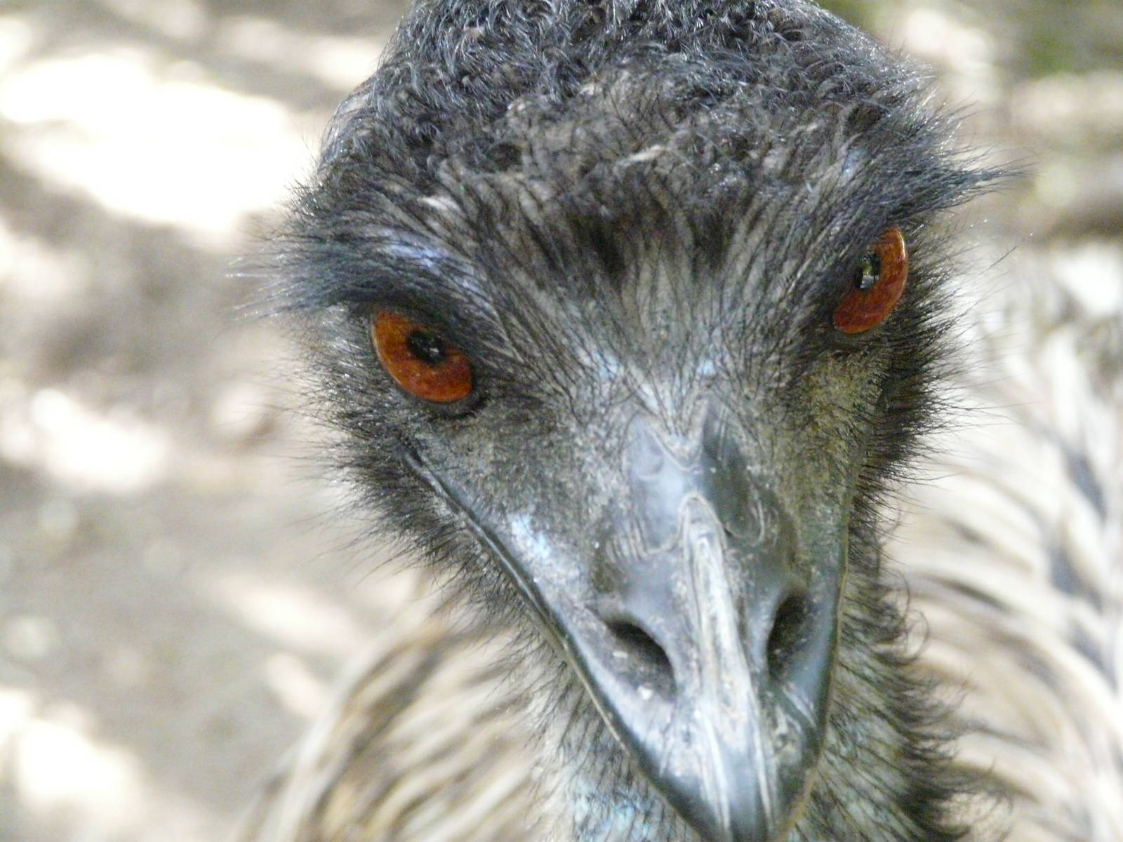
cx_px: 562
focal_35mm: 168
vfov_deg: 8.8
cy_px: 421
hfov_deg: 11.8
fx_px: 5450
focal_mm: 27.6
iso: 800
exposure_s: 1/160
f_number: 3.6
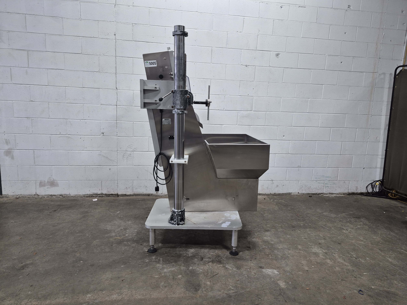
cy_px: 152
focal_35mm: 23
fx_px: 270
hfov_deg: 73.9
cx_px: 204
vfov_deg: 58.9
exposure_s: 1/120
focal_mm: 5.4
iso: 200
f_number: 1.8
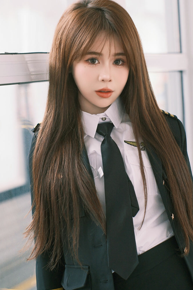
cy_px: 121
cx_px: 108
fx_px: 724
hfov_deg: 15.2
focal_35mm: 90
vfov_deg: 22.6
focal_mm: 50
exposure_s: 1/80
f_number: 2.2
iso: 1000
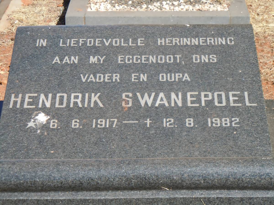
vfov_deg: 12.8
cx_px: 137
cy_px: 102
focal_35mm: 116
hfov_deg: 17.0
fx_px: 918
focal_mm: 20.9
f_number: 4.6
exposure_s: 1/800
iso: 200
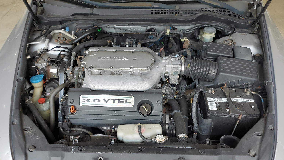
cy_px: 108
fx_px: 218
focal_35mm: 29
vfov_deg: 39.6
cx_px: 140
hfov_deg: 66.1
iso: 50
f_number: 1.5
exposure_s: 1/357
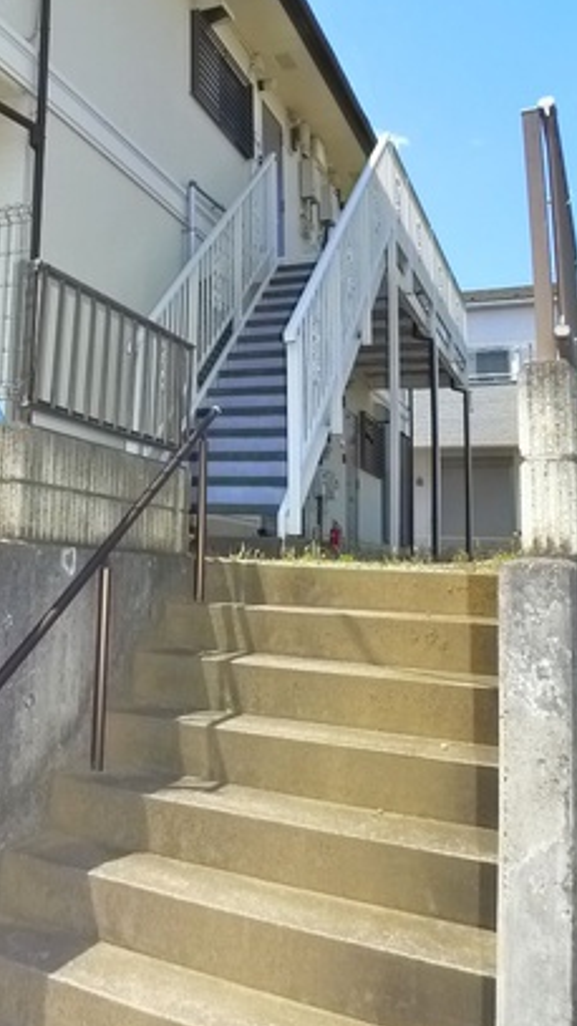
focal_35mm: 45
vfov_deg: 45.2
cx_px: -29
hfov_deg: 25.0
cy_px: 403
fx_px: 1224
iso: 400
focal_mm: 5.1
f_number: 4
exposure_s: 1/500
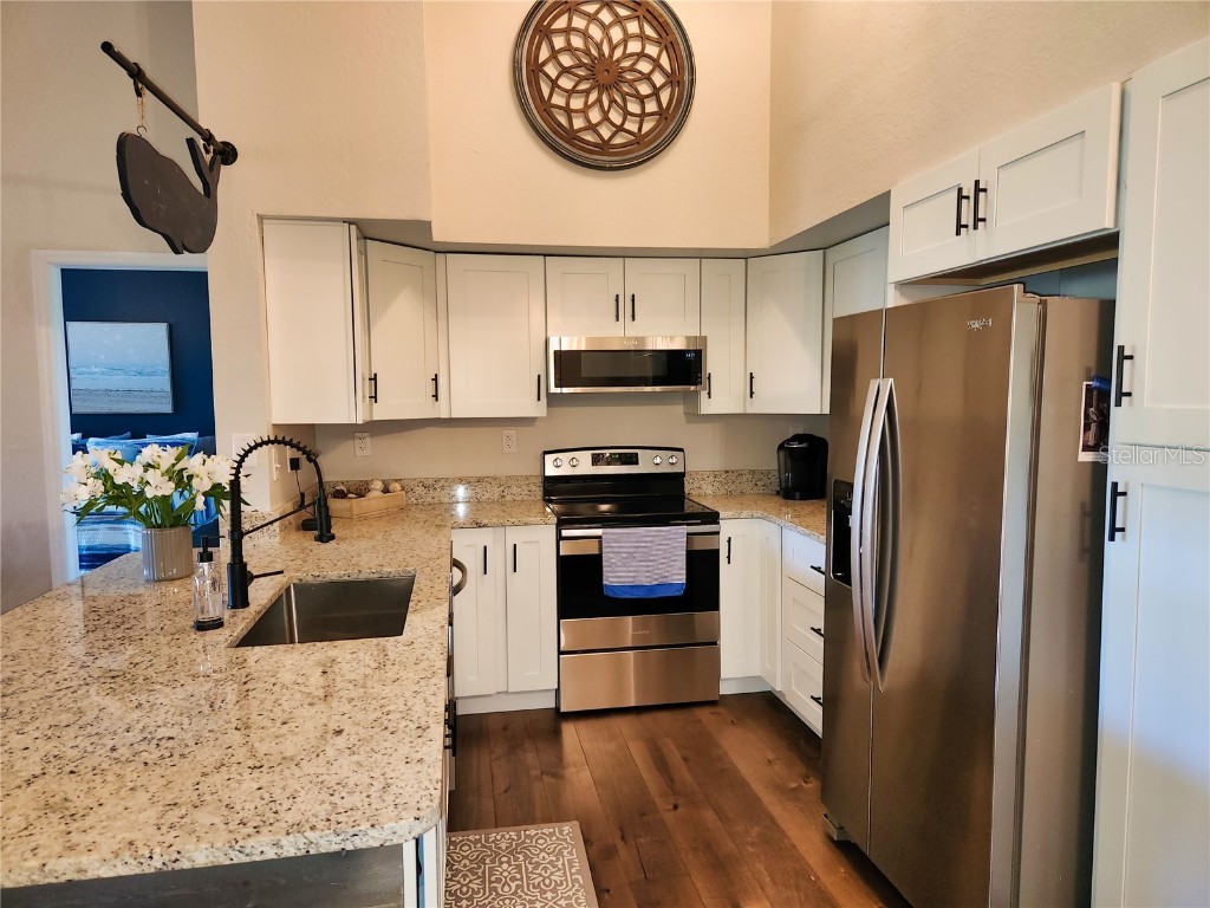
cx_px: 605
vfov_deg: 58.9
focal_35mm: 23
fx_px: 804
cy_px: 454
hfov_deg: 73.9
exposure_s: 1/40
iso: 125
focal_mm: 5.4
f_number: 1.8
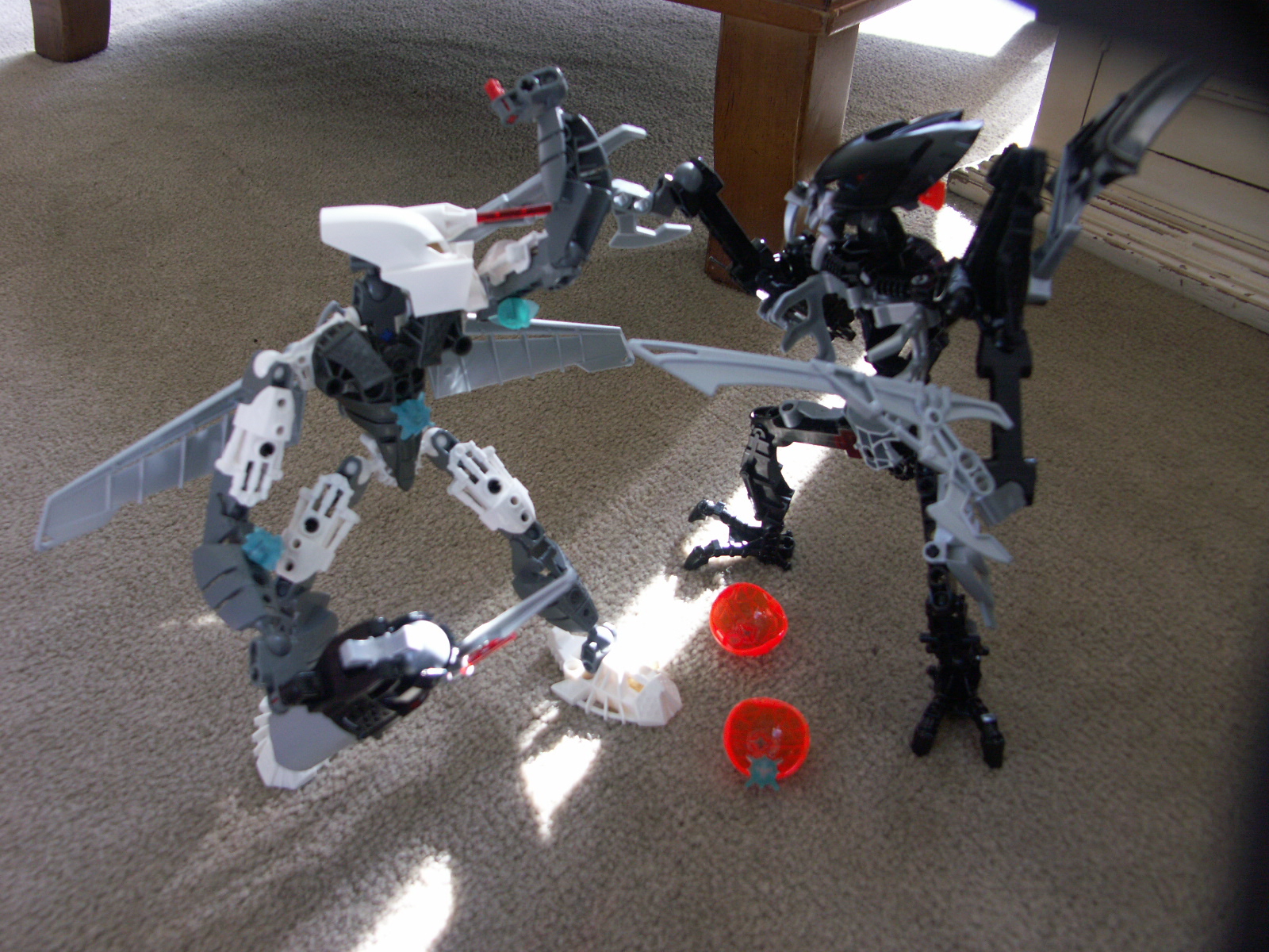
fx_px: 1173
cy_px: 476
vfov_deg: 44.2
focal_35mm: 32
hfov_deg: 56.8
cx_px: 634
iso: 125
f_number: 2.8
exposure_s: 1/50
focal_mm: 8.23
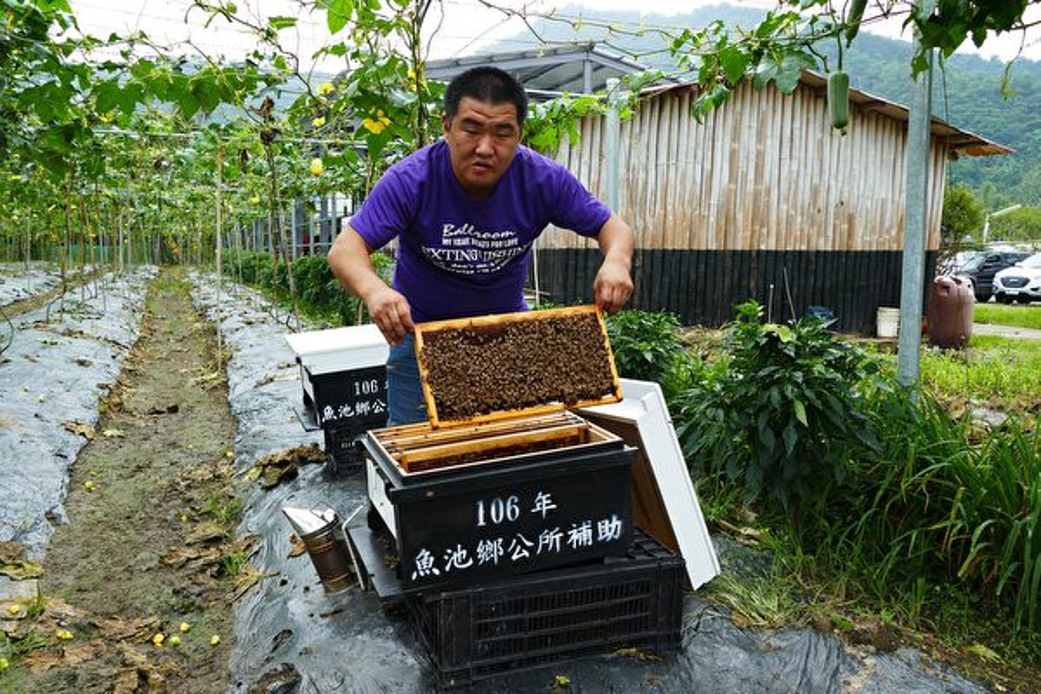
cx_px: 520
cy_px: 347
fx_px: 867
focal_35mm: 30
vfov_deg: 43.6
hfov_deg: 61.9
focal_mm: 10.85
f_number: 3
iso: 125
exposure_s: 1/400
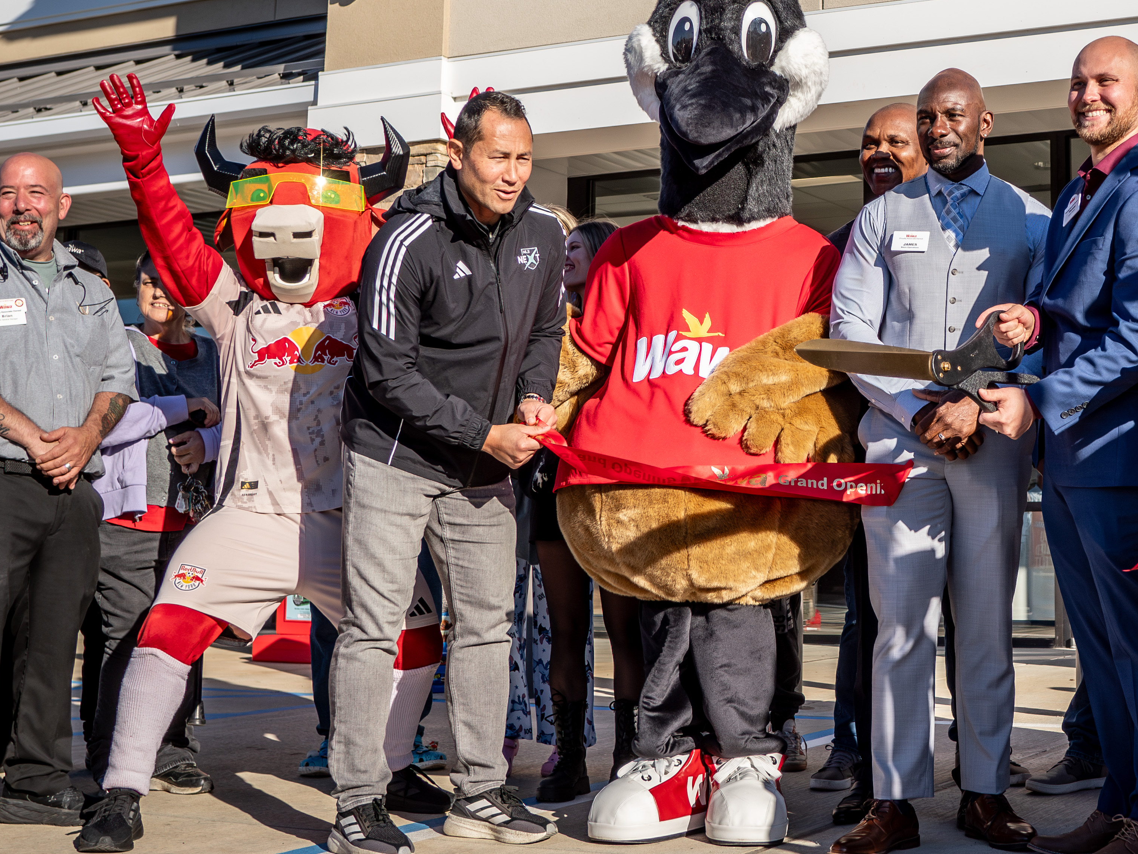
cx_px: 945
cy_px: 279
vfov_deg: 26.9
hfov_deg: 34.2
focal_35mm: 54
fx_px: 1775
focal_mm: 16
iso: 200
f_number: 2.8
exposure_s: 1/2500
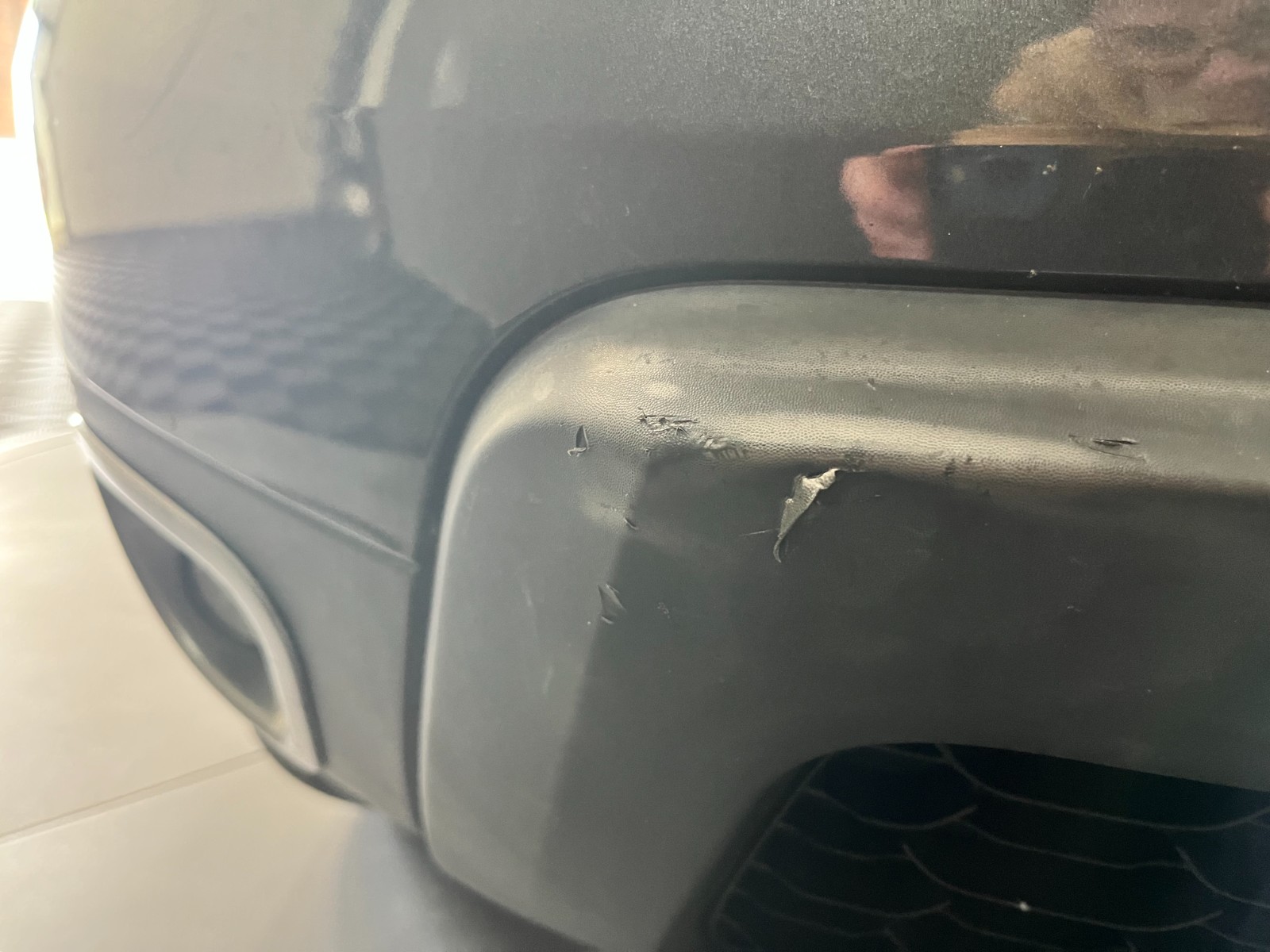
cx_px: 635
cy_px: 476
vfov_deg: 53.1
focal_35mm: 26
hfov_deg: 67.3
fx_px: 954
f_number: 1.6
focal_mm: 5.1
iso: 500
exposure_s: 1/33
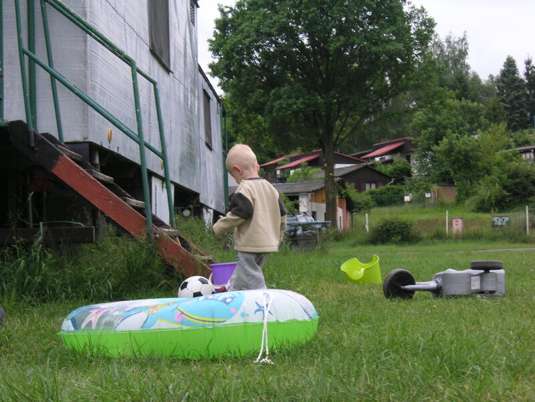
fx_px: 1546
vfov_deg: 14.8
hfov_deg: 19.6
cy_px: 201
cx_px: 268
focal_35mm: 100
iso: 50
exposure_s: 1/180
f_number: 5
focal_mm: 16.6
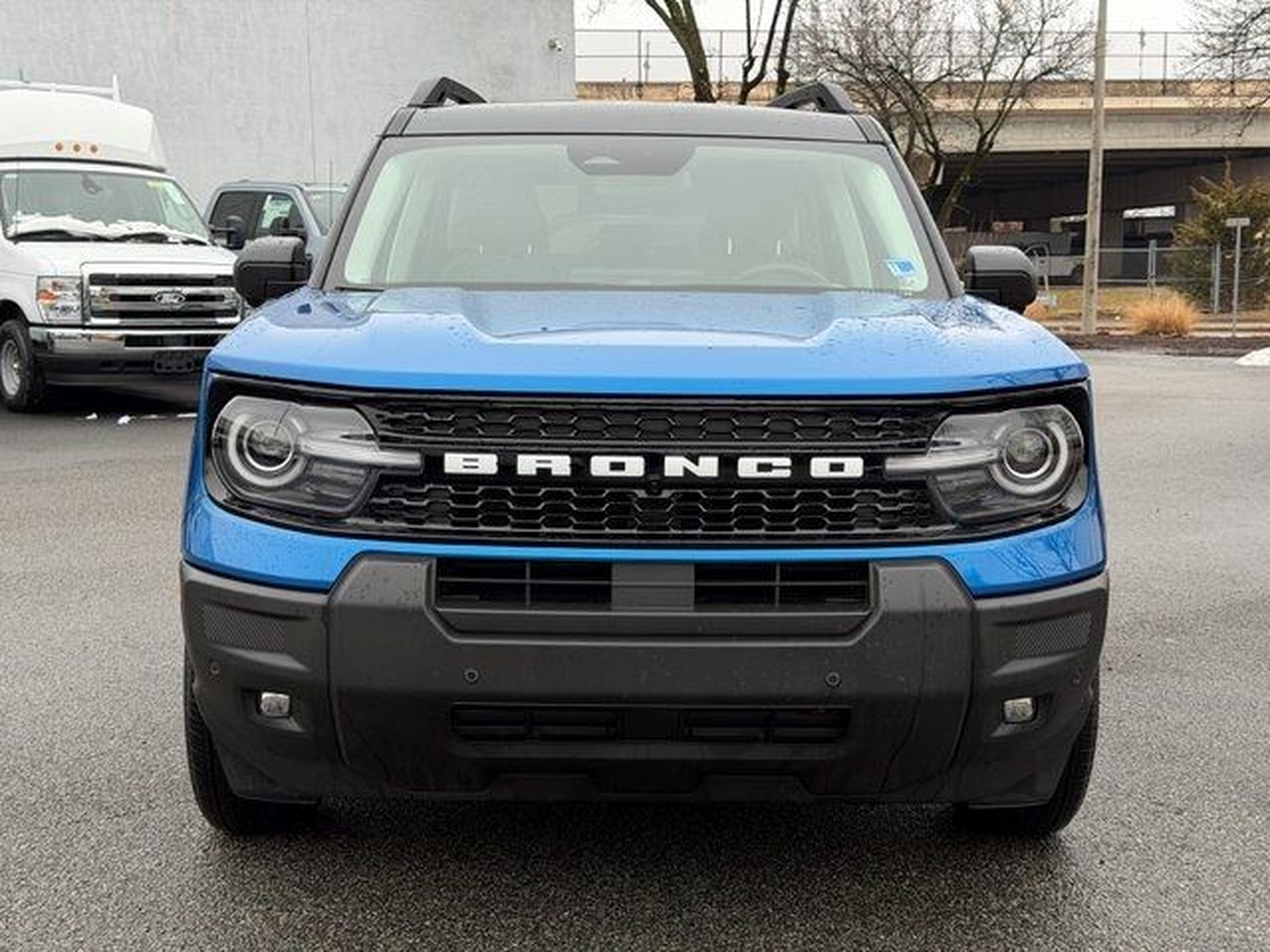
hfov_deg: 39.7
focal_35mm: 48
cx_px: 635
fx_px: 1761
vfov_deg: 30.3
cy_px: 476
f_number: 1.78
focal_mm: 6.76
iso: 64
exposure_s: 1/121
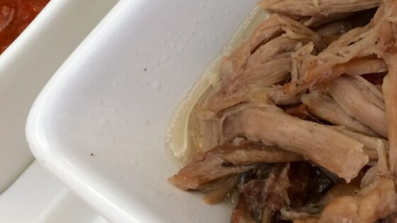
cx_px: 295
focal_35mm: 58
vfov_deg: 20.5
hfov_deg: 35.3
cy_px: 49
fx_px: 611
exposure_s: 1/30
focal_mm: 4.15
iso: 64
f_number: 2.2
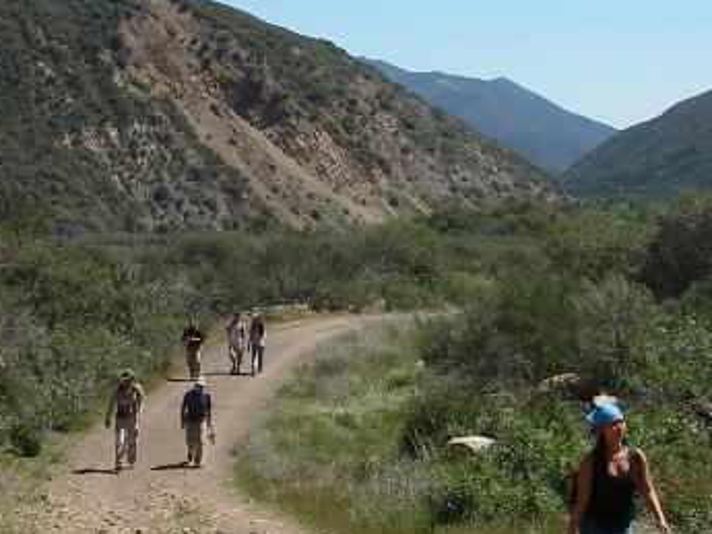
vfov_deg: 16.7
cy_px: 140
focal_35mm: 88
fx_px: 1811
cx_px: 184
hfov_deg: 22.1
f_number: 6.6
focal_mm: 6.3
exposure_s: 1/200
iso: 64
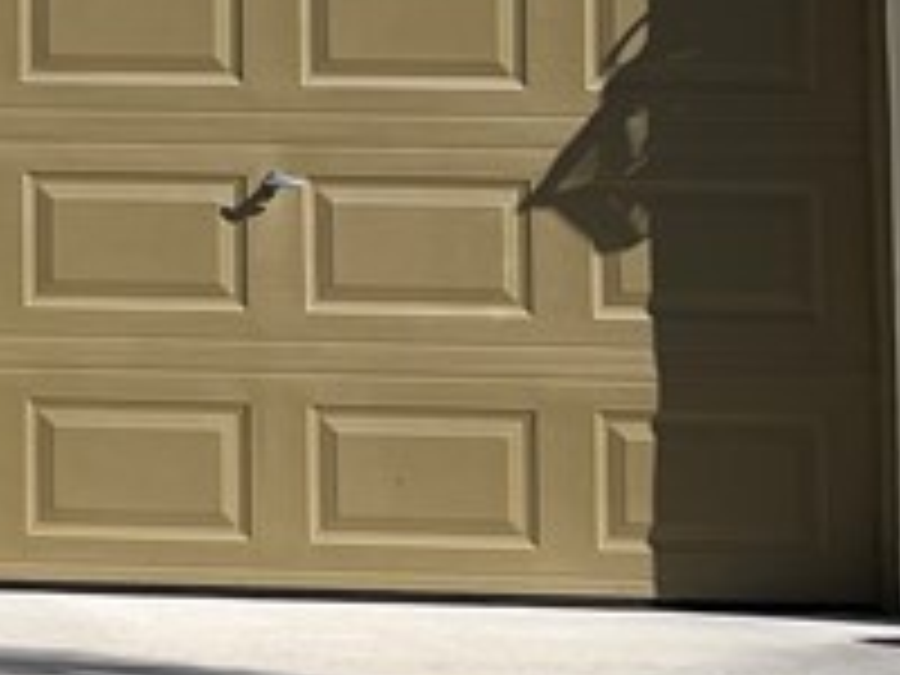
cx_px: -1170
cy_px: -54
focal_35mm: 133
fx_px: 3458
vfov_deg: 11.0
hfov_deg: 12.2
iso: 50
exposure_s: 1/5319
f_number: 1.6
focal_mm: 5.1
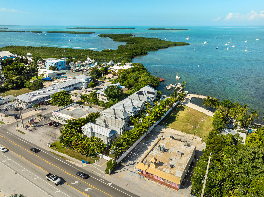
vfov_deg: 56.8
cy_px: 98
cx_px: 132
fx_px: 183
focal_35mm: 24
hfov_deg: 71.6
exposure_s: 1/120
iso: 100
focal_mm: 12.29
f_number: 5
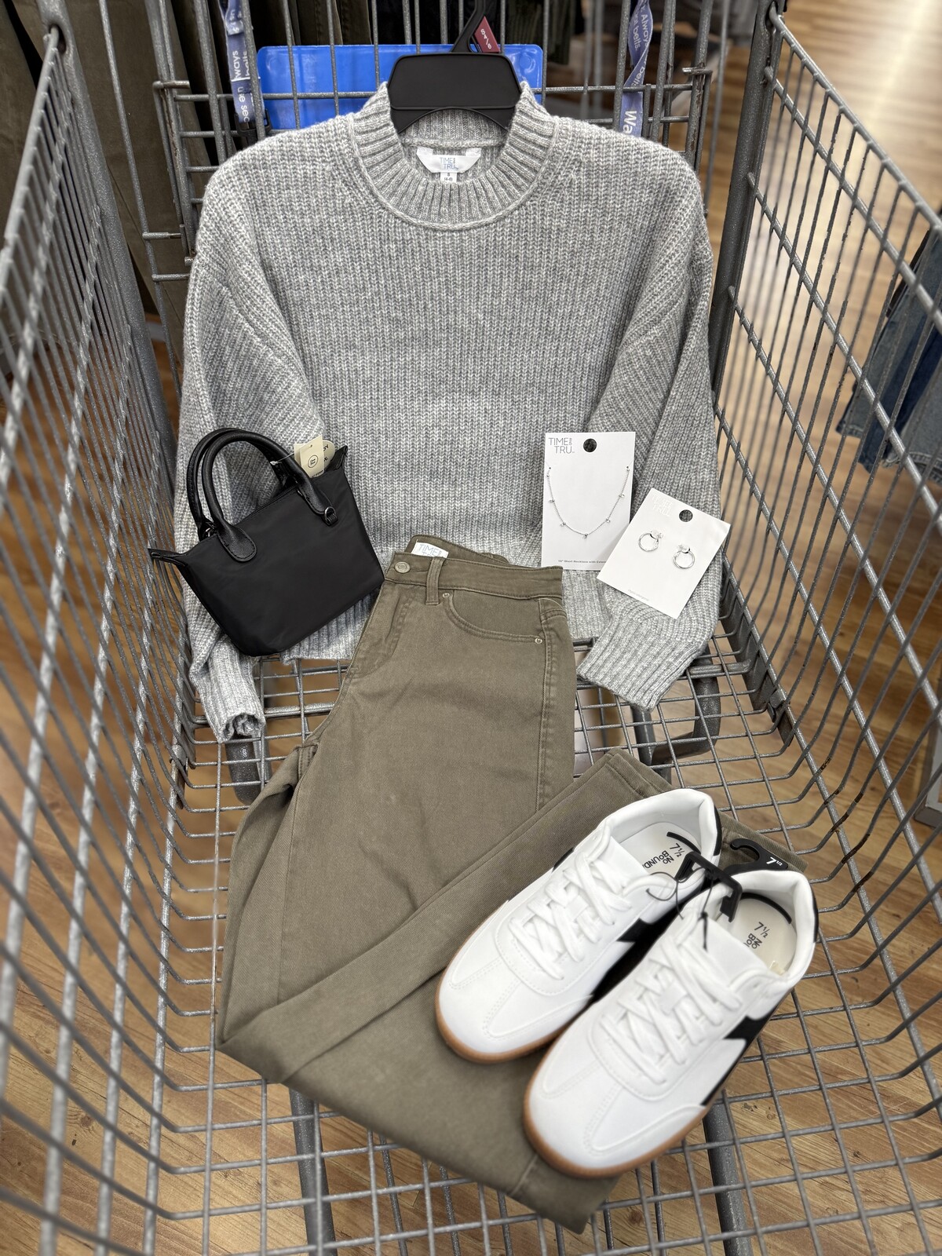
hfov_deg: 56.8
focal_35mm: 24
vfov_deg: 71.6
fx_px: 871
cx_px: 471
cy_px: 628
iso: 160
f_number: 1.78
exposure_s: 1/120
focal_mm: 6.76
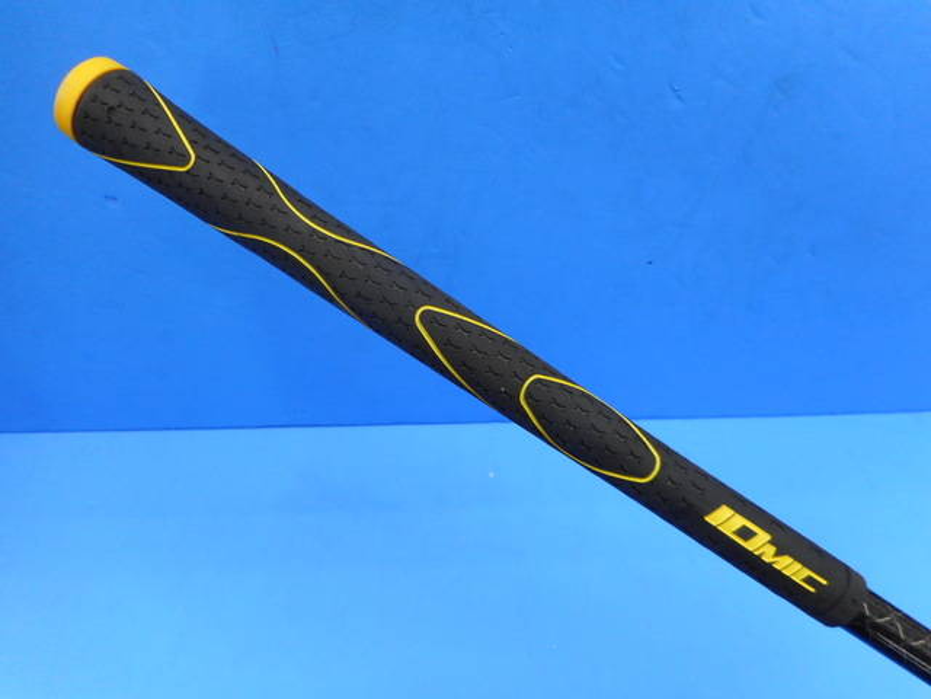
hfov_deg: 69.4
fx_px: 672
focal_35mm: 25
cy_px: 350
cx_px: 466
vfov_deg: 54.9
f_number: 3.7
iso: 110
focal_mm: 4.5
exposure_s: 1/30
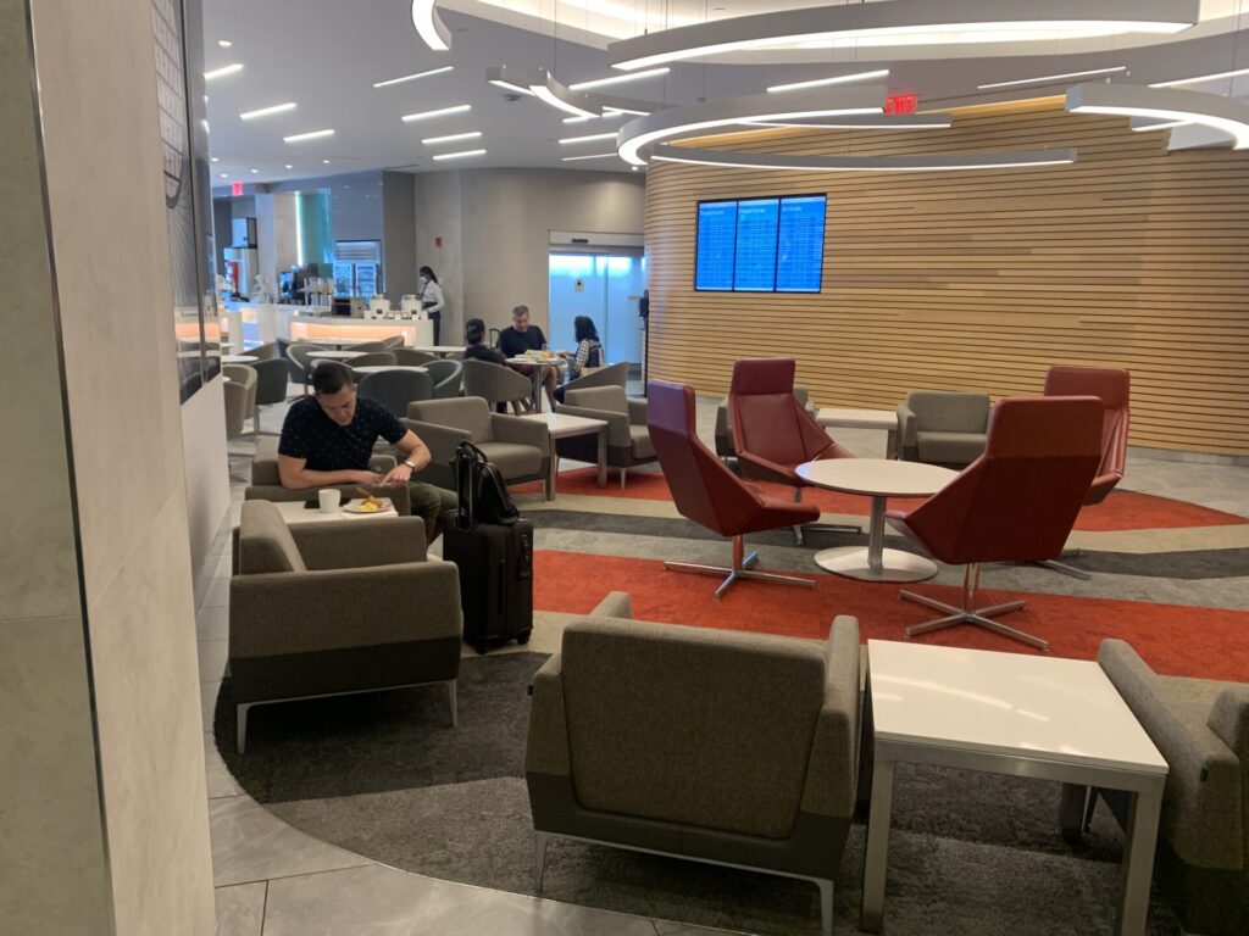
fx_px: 938
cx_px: 624
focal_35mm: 26
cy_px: 468
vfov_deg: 53.1
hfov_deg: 67.3
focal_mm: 4.25
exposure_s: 1/60
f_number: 1.8
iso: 160
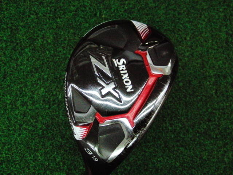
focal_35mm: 37
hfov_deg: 50.1
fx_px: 249
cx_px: 116
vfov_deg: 38.7
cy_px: 88
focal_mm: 6.42
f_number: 3.6
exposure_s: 1/640
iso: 3200
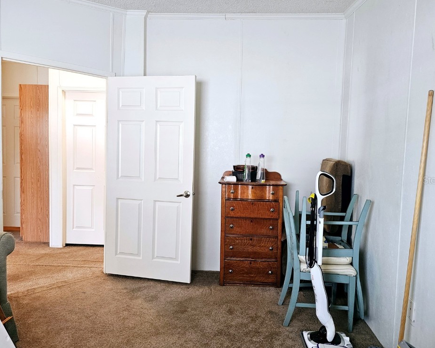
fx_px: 322
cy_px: 180
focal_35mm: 25
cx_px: 226
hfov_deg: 68.1
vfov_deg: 56.8
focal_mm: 6.3
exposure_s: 1/120
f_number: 1.7
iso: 250
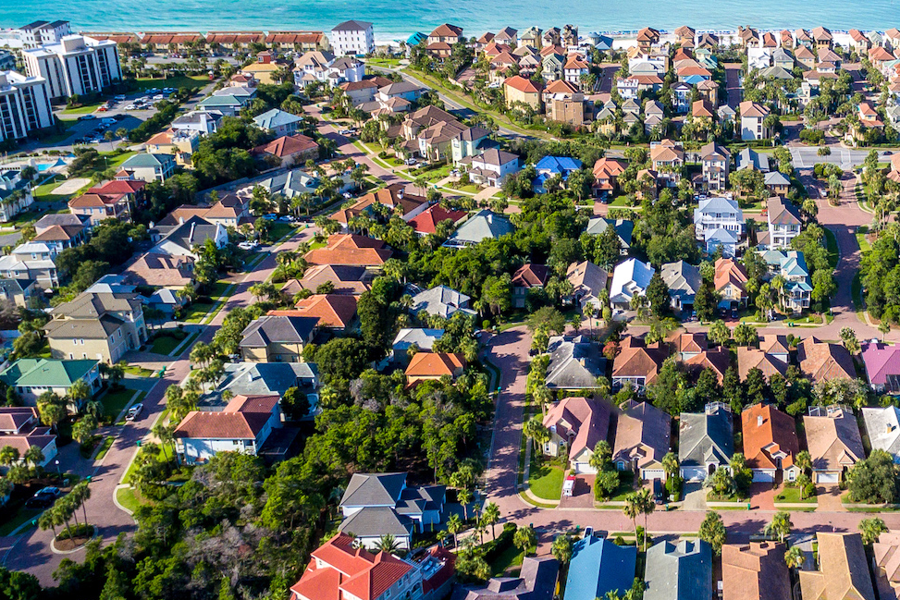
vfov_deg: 35.8
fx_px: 925
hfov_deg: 49.4
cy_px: 233
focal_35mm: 37
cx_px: 694
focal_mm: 3.61
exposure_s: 1/400
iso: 100
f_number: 2.8
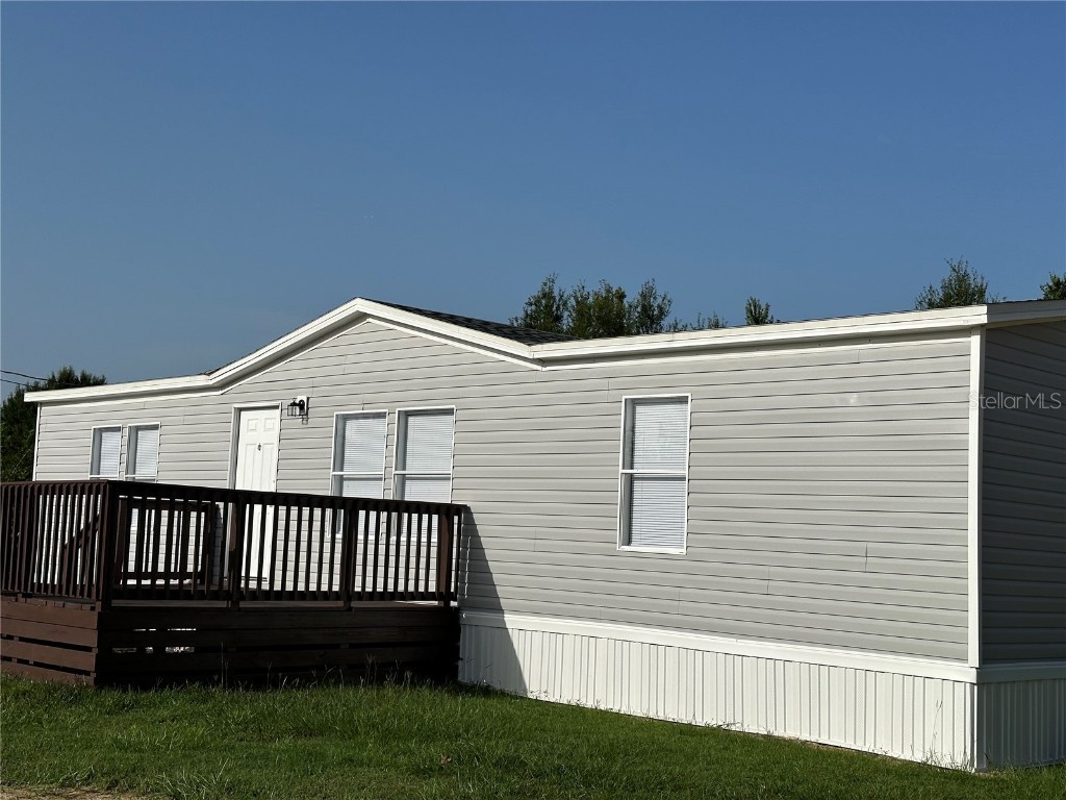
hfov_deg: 39.7
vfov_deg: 30.3
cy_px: 400
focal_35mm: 48
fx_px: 1478
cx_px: 533
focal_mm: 6.86
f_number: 1.78
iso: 64
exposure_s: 1/10870
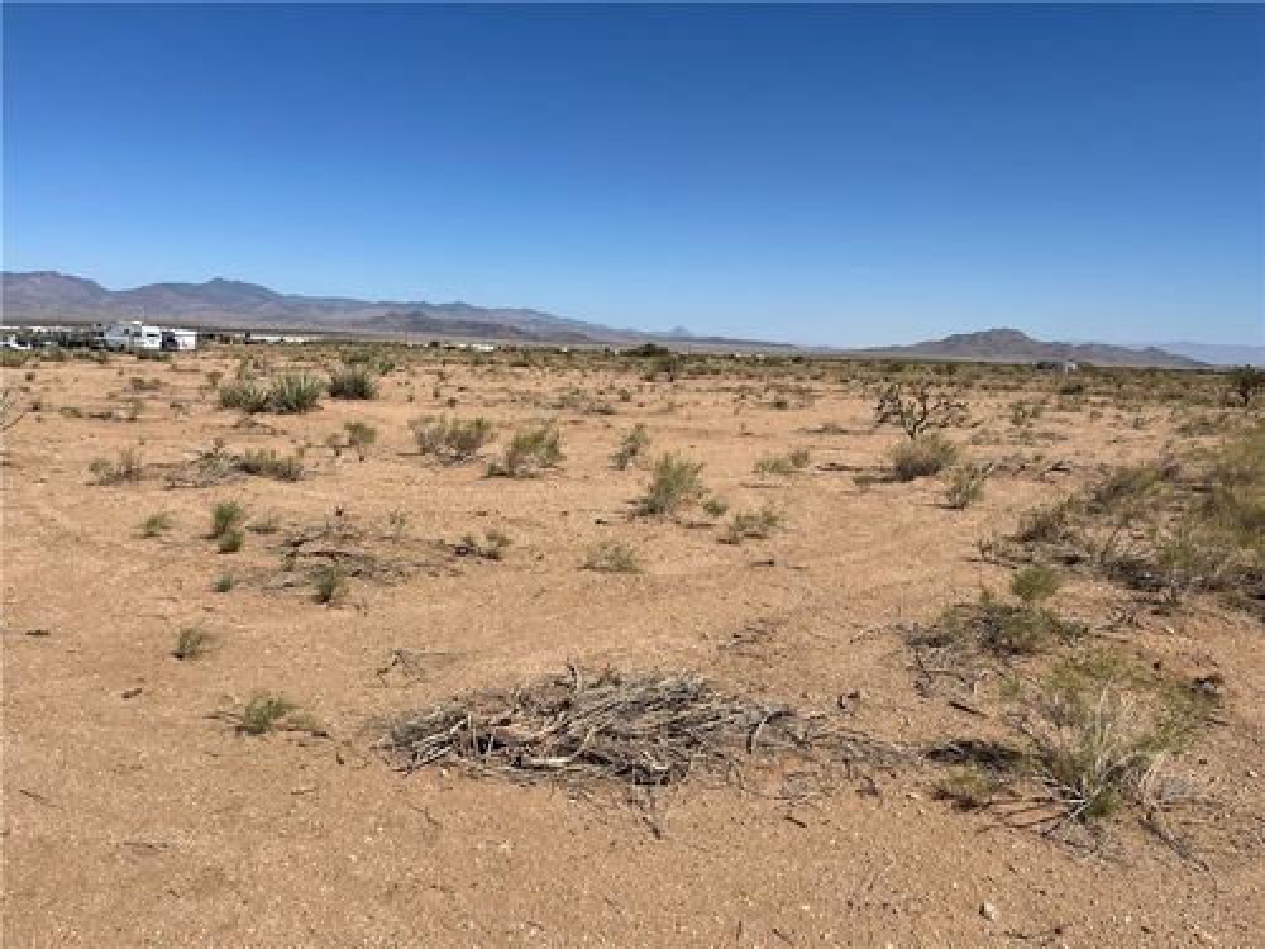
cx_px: 632
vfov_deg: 53.1
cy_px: 474
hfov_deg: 67.3
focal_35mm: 26
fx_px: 950
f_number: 1.6
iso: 50
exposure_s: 1/6173
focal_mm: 5.1
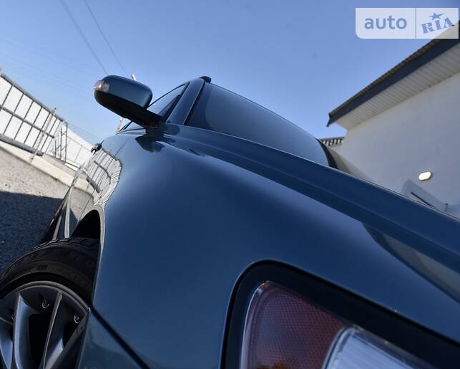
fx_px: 381
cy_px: 190
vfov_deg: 51.6
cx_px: 183
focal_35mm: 28
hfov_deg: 61.6
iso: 200
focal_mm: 24
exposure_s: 1/320
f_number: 9
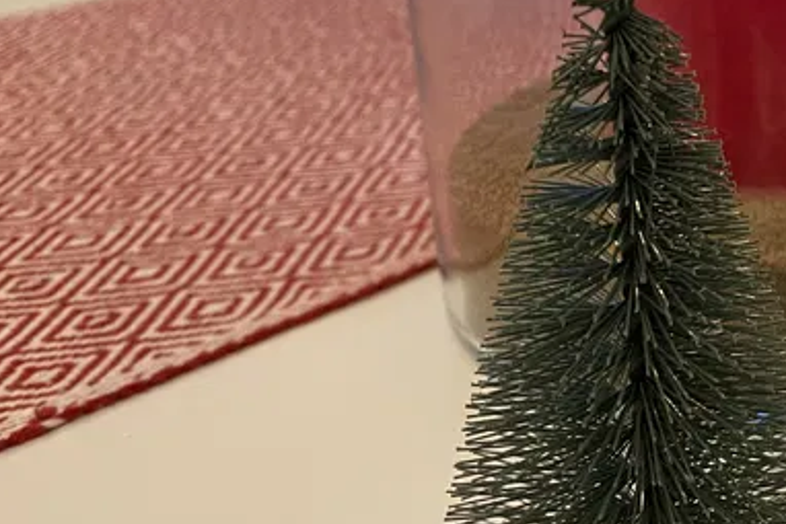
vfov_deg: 23.0
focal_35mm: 59
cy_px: 235
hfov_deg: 30.7
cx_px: 841
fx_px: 1289
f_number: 1.8
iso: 250
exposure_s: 1/59
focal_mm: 4.25
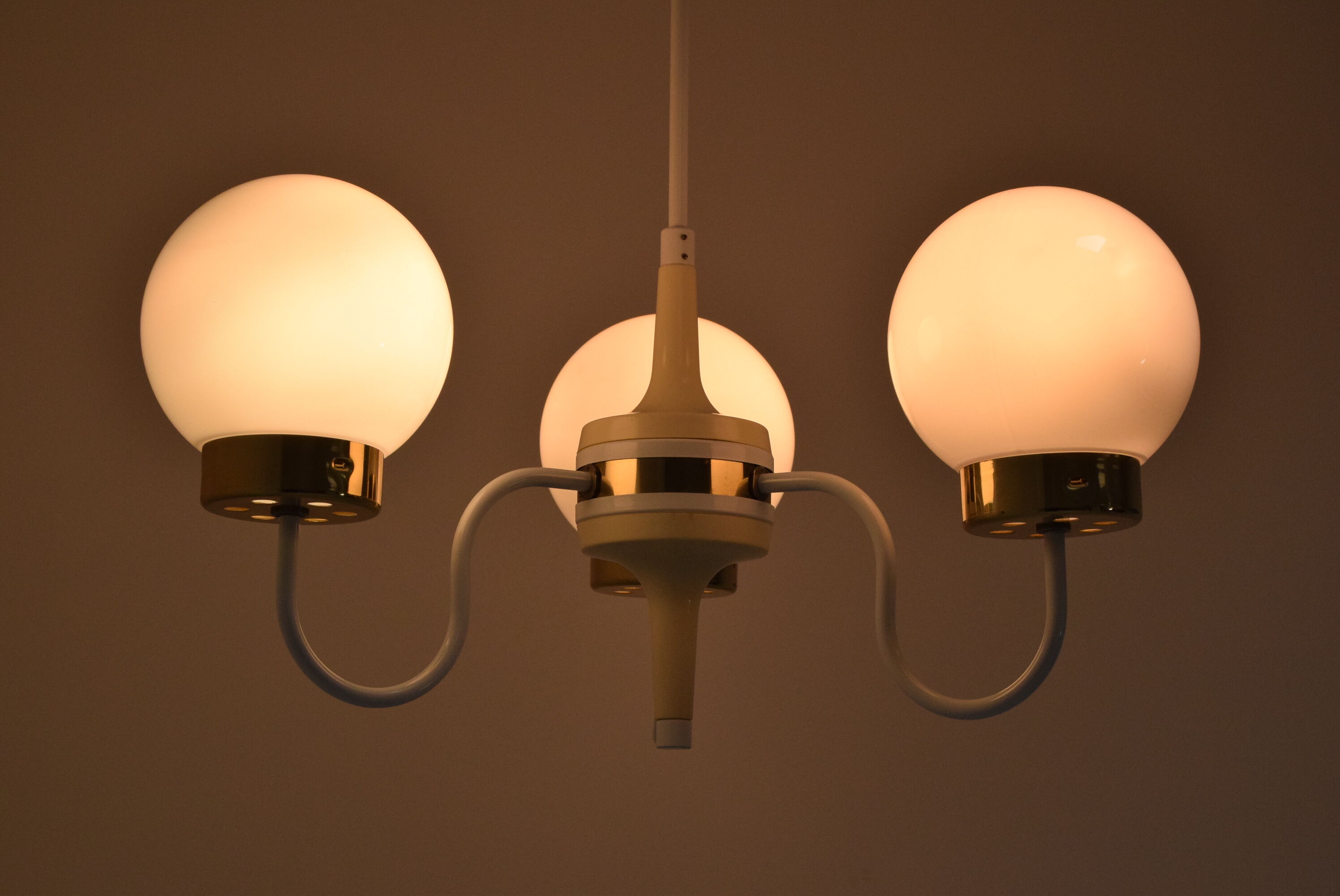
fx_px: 3073
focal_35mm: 82
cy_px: 448
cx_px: 670
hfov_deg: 24.6
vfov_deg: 16.6
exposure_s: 1/500
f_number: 11
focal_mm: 55
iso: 1600
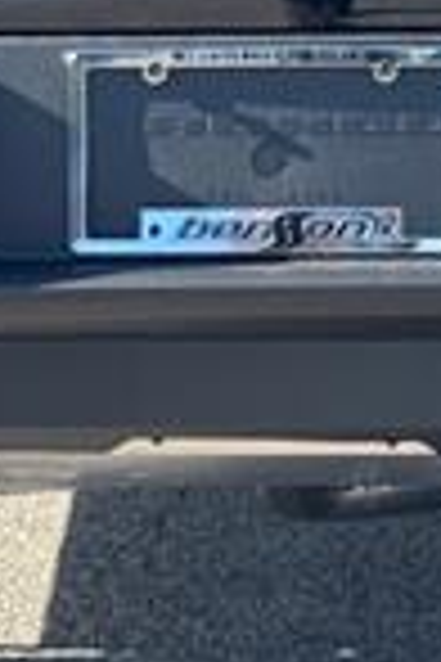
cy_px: -230
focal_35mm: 218
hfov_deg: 6.3
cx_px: 256
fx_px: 4005
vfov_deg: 9.3
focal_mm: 6.76
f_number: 1.78
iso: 64
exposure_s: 1/1263
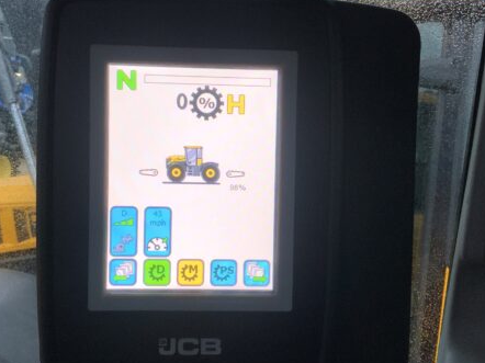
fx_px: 588
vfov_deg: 34.3
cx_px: 236
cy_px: 185
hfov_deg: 44.8
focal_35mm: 42
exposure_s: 1/60
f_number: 1.8
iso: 125
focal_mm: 3
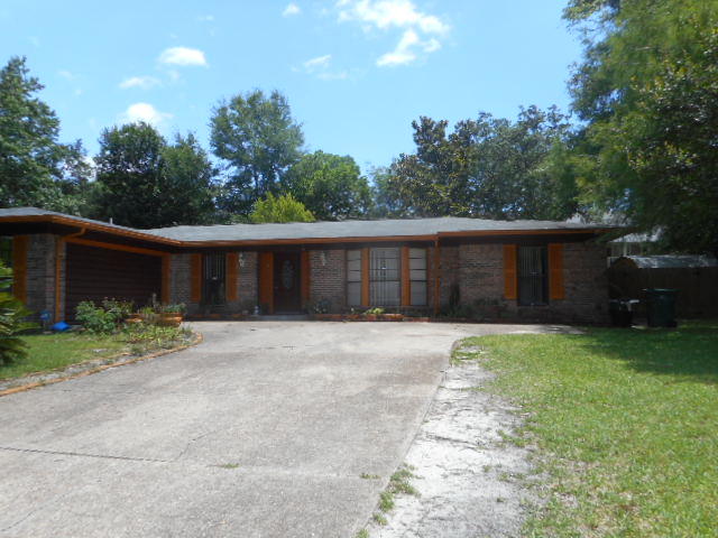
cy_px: 269
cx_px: 359
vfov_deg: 54.9
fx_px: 519
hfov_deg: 69.4
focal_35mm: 25
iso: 80
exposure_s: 1/400
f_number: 3.7
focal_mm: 4.5
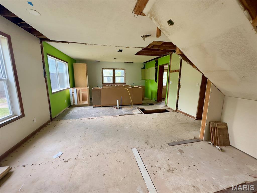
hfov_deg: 102.1
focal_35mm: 14
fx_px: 104
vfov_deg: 85.7
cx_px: 128
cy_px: 96
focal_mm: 2.22
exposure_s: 1/99
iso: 250
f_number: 2.2
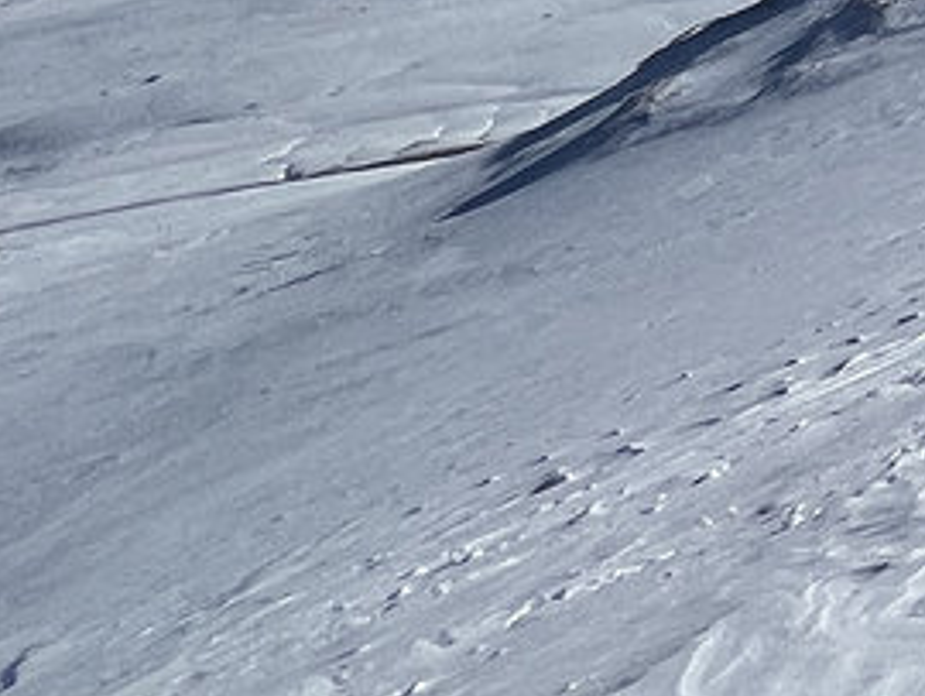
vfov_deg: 14.1
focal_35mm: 77
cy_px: -915
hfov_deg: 11.9
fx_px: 2059
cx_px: 2700
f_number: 1.8
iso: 32
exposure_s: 1/5000
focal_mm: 1.57
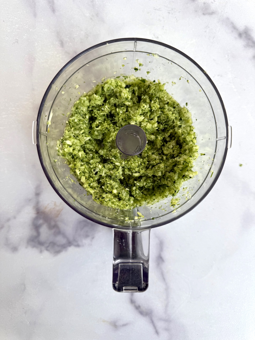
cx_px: 128
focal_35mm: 24
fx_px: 236
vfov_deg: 71.6
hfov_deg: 56.8
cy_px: 170
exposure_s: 1/374
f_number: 1.78
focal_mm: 6.76
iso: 80
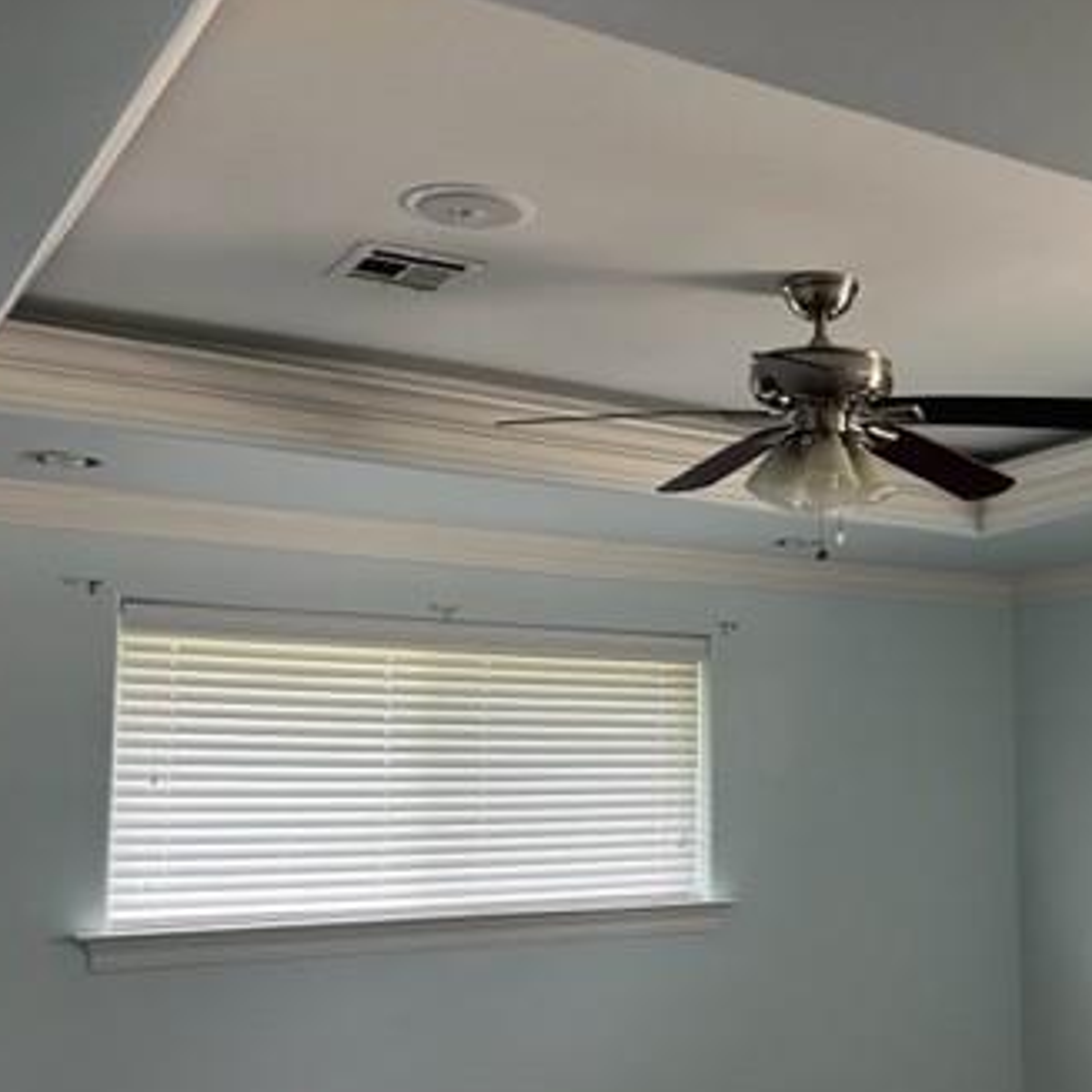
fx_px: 1606
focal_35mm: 45
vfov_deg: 37.4
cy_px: 661
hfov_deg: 36.4
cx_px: 865
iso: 125
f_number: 1.5
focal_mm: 5.7
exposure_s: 1/84
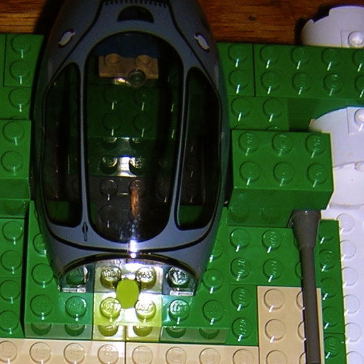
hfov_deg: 19.5
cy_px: 409
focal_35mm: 89
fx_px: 1059
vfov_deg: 18.7
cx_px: 144
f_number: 2.6
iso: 100
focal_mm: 4.7
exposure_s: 1/60.1
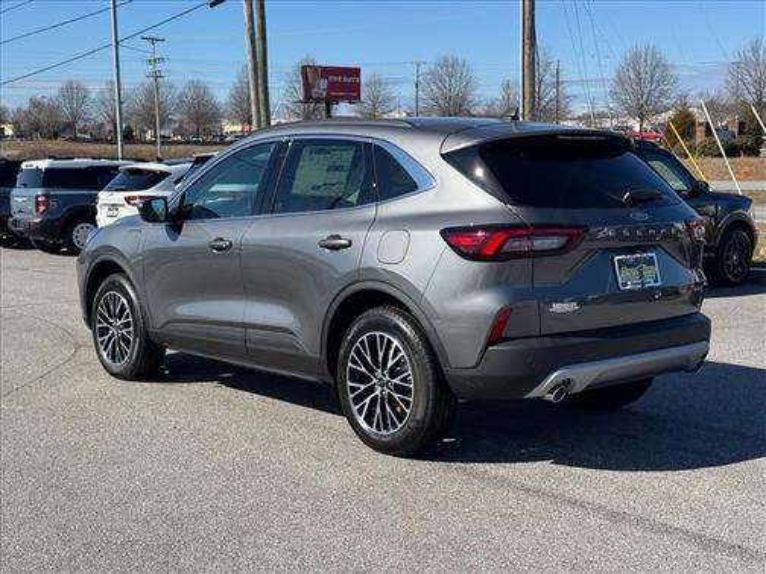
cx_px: 383
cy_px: 287
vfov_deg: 30.3
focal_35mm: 48
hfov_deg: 39.7
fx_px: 1062
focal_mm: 6.76
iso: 64
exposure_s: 1/4608
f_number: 1.78
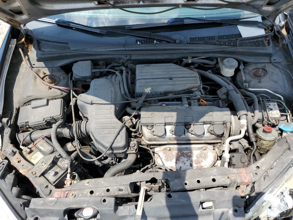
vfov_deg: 53.1
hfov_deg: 67.3
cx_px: 146
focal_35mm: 26
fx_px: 220
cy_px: 110
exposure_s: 1/1250
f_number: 1.5
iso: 50
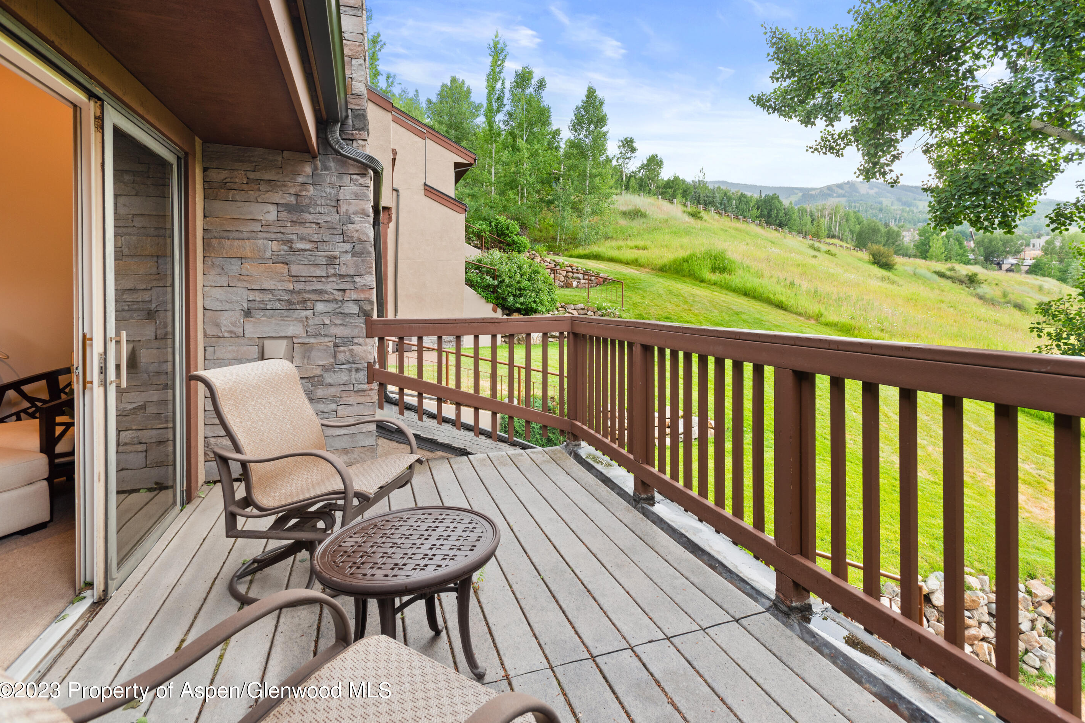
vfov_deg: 67.3
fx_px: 542
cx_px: 570
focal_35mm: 18
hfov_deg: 89.9
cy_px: 342
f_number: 7.1
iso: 100
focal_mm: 17
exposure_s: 1/2.5
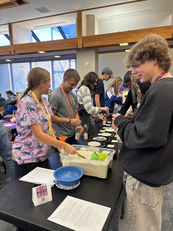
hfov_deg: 53.1
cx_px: 86
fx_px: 173
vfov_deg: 67.3
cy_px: 116
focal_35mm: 26
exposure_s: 1/60
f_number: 1.6
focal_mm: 5.96
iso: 160
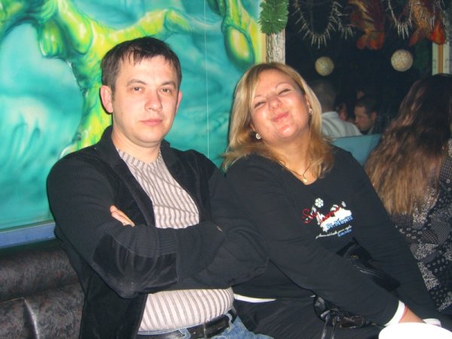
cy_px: 170
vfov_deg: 37.7
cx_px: 226
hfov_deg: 49.0
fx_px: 496
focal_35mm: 38
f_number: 2.8
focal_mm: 7.9
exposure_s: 1/60
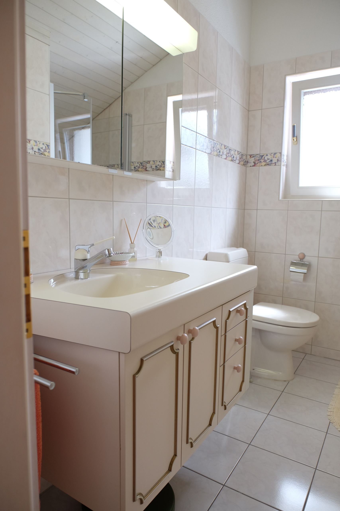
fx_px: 340
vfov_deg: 73.7
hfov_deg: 53.1
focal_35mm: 24
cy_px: 256
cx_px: 170
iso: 400
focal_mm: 16
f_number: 2.8
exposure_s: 1/60
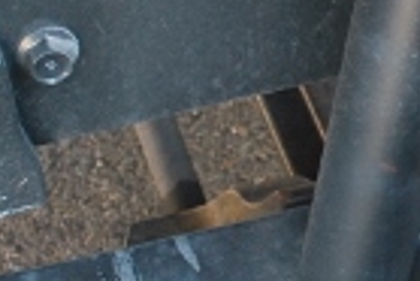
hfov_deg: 11.2
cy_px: -21
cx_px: 553
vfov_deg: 7.6
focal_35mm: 179
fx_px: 2090
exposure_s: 1/25
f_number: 4.2
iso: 400
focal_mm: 26
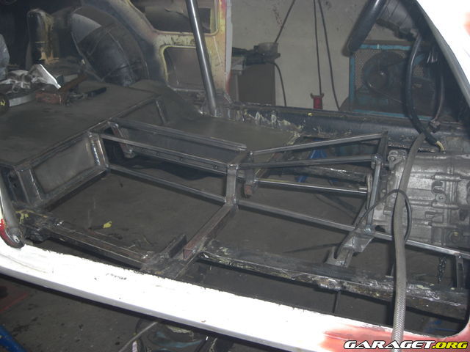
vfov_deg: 37.7
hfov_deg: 49.0
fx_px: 516
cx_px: 235
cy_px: 176
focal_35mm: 38
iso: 100
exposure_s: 1/60
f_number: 2.8
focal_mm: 7.9
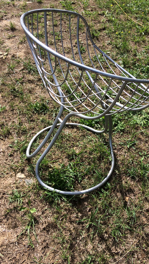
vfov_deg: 61.0
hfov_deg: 36.6
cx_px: 86
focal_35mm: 32
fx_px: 225
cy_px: 131
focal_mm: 4.15
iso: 32
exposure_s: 1/1140
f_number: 2.2
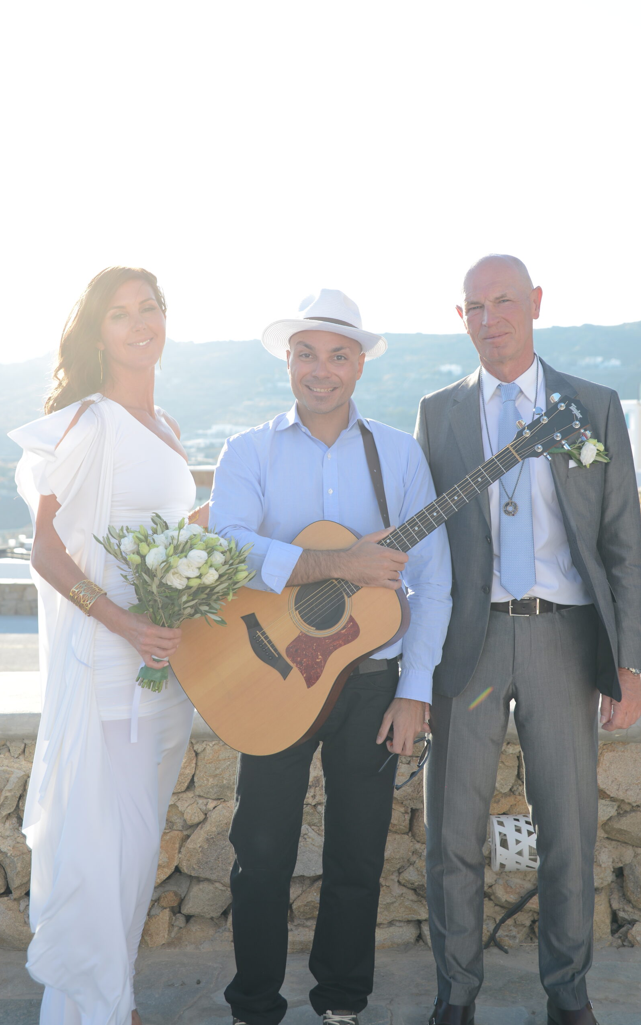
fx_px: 1258
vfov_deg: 44.4
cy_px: 511
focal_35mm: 45
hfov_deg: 28.6
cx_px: 321
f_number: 5
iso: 160
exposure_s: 1/320
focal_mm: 44
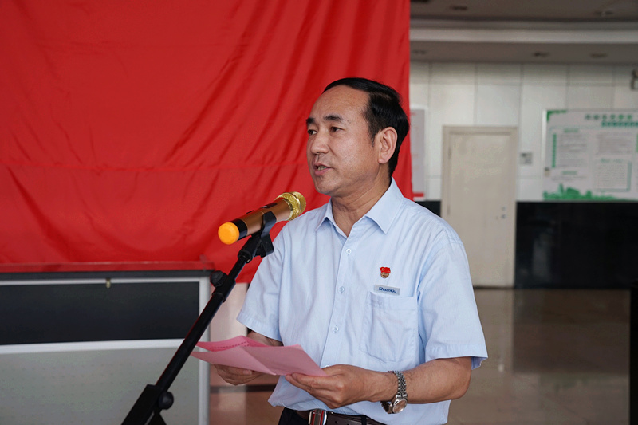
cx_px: 319
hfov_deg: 43.6
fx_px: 797
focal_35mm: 45
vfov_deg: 29.9
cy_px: 212
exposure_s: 1/160
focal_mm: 45
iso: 640
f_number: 4
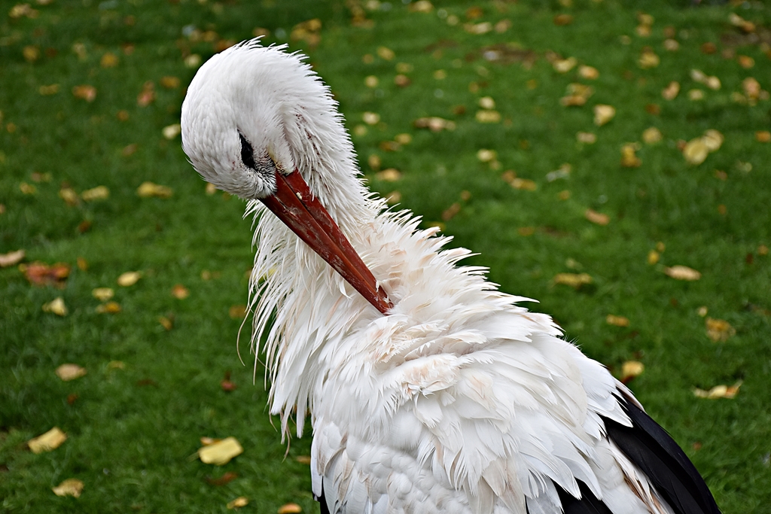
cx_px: 386
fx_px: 1928
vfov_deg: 15.2
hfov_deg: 22.6
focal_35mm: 90
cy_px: 257
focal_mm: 60
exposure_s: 1/250
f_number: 5
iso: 500
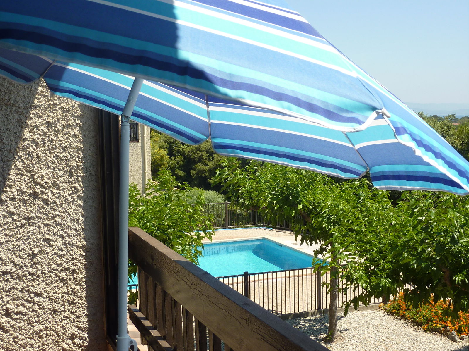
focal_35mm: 50
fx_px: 677
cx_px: 234
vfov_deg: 29.1
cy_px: 176
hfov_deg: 38.2
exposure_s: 1/400
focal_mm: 6.9
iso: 80
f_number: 4.5
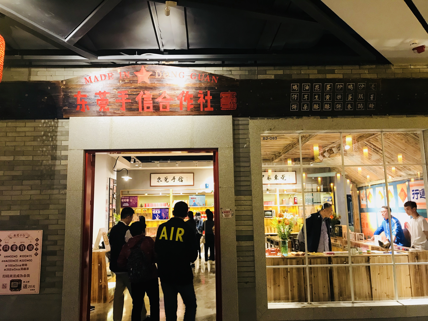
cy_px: 160
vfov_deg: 49.7
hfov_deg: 63.4
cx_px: 214
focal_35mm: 28
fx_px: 346
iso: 64
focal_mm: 3.99
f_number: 1.8
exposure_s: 1/17
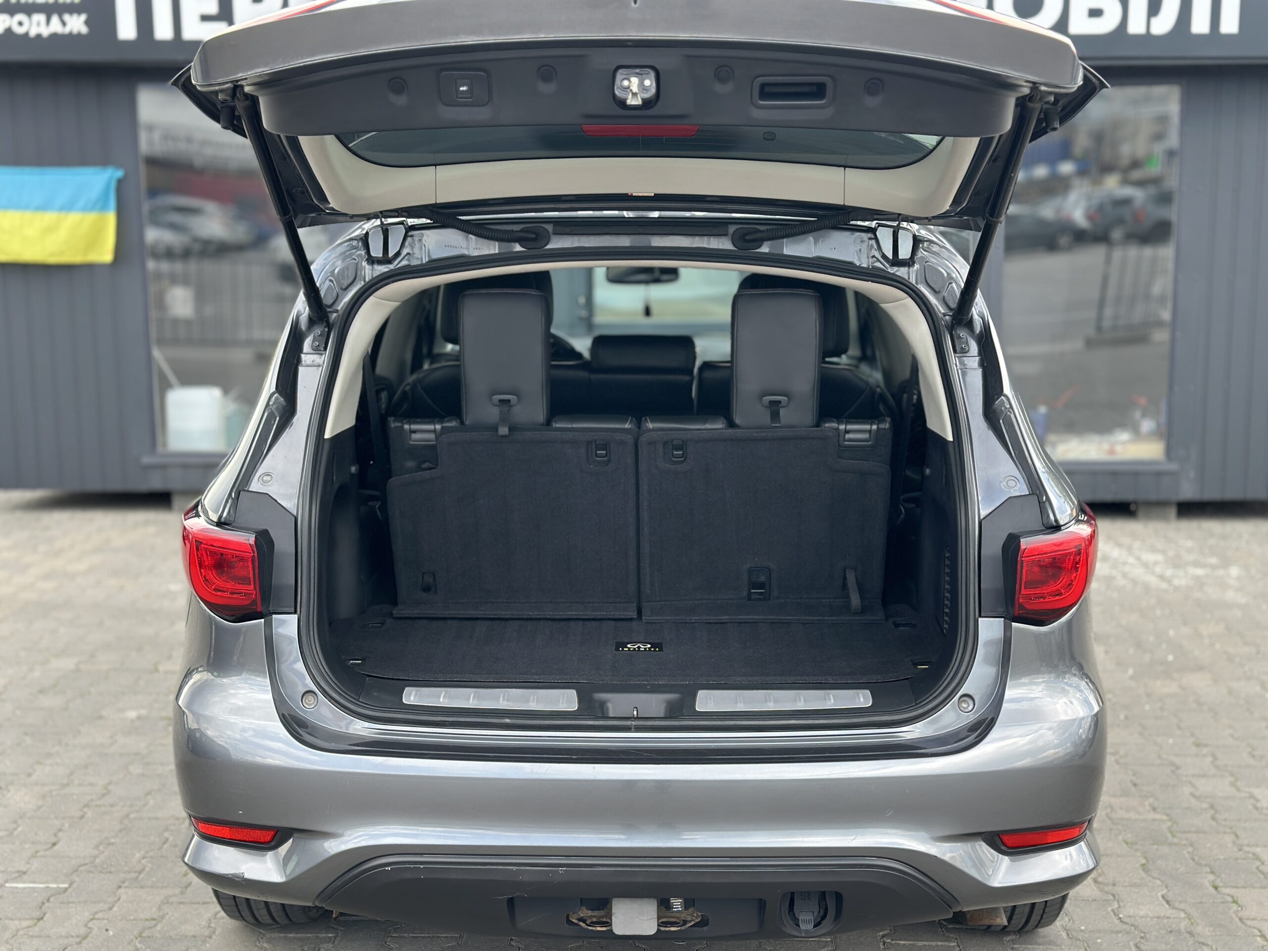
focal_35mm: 48
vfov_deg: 30.3
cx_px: 634
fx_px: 1758
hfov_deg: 39.7
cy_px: 476
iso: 80
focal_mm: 6.86
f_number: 1.78
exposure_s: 1/478
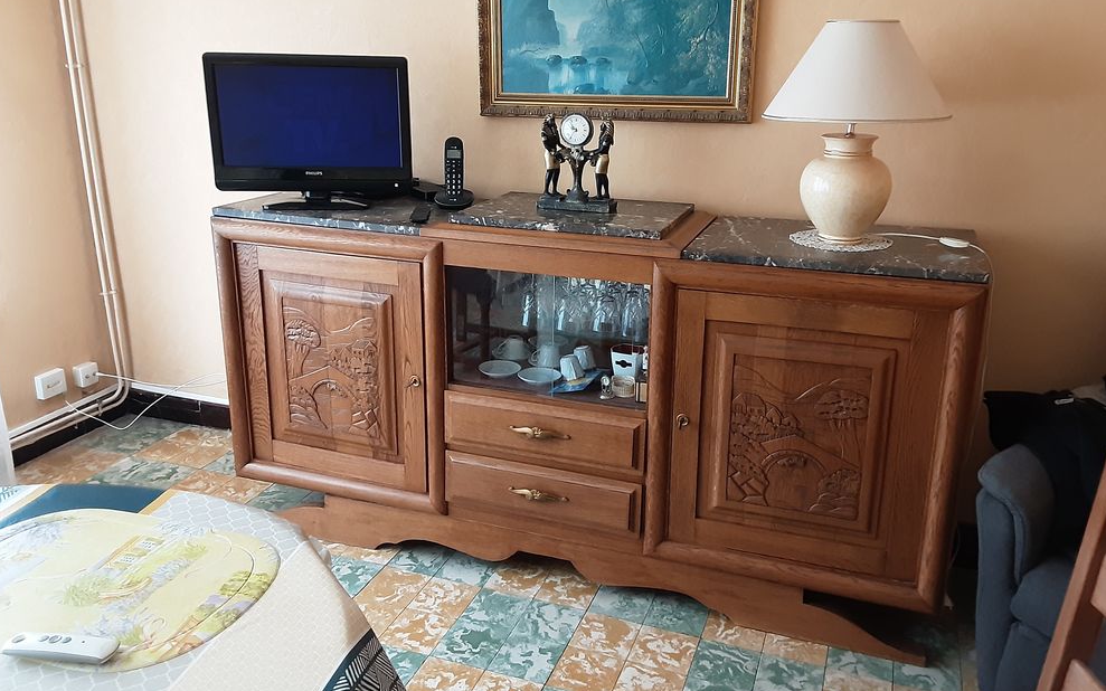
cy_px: 300
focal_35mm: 30
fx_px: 904
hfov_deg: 62.9
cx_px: 550
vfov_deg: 41.7
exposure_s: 1/25
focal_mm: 2.9
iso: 200
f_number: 1.9
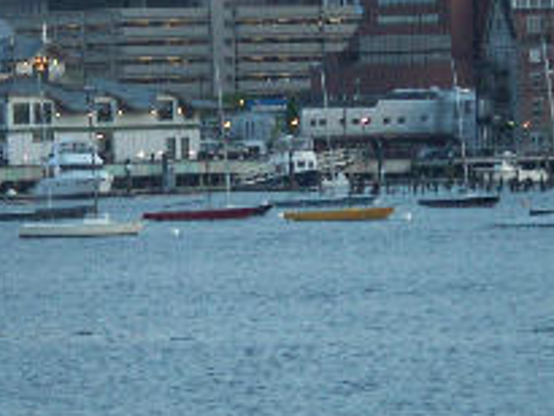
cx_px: 91
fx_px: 5717
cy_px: 122
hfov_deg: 5.5
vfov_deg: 4.2
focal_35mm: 357
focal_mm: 34.73
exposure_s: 1/100
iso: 200
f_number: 3.2
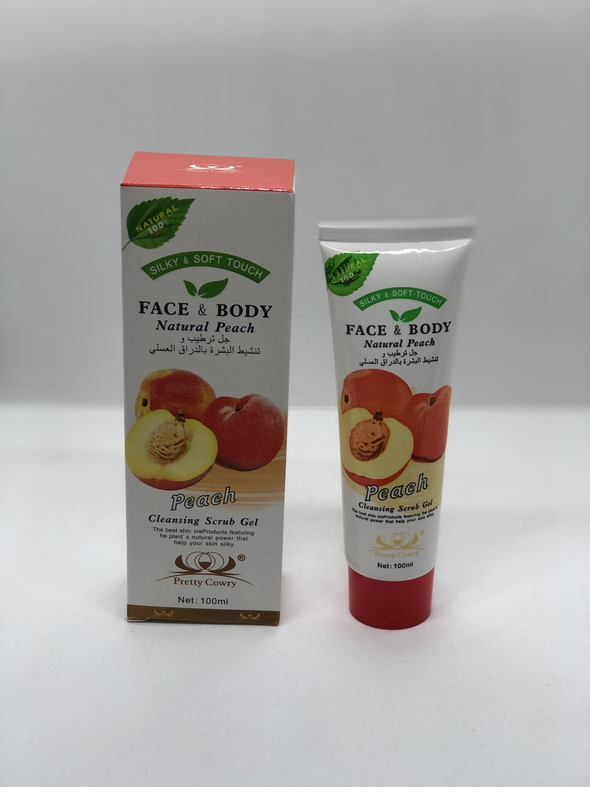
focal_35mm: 57
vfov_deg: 33.8
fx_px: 1295
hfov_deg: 25.7
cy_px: 394
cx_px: 295
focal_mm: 6.6
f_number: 2.8
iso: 25
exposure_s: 1/31
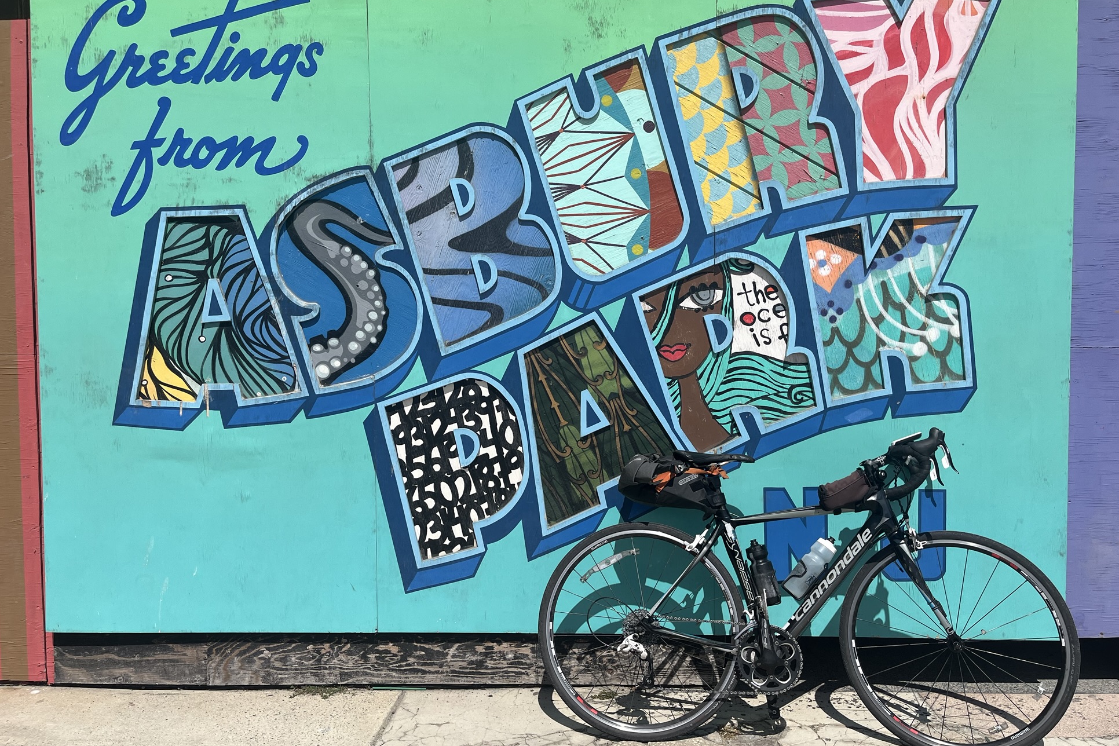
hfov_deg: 65.5
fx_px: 870
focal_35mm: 28
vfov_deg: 46.4
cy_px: 350
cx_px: 570
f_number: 1.6
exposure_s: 1/7353
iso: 50
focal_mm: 5.1
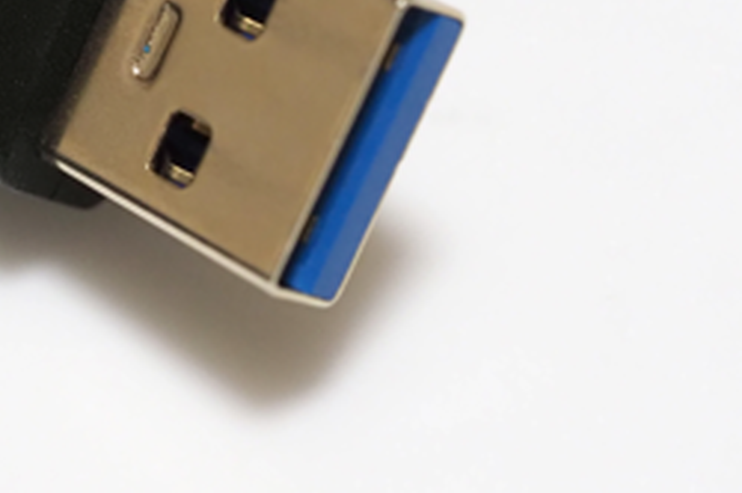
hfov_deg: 8.6
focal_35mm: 240
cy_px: 59
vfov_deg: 5.7
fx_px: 4940
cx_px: 139
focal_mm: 60
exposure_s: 1/125
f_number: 4
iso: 3200
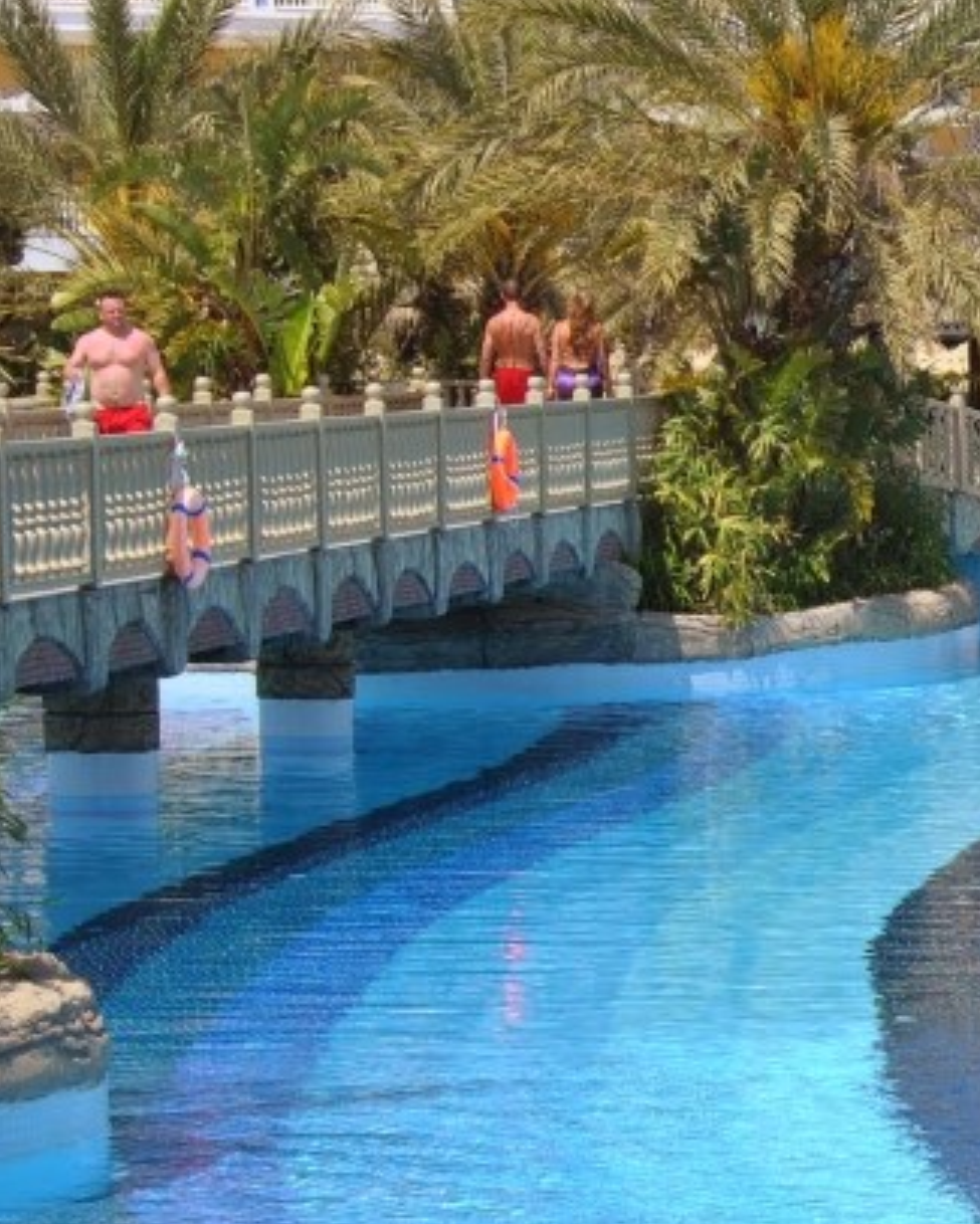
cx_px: 1530
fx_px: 6922
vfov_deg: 10.1
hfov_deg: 7.9
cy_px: 802
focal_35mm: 191
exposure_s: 1/320
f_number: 9
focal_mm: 48
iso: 100
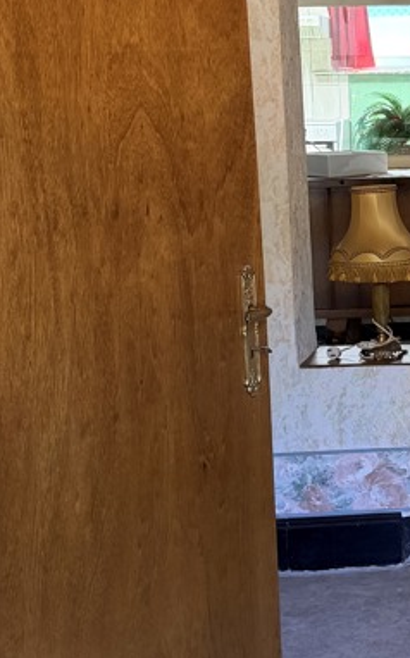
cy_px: 212
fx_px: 1433
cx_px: 631
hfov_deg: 15.0
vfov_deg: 25.7
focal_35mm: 80
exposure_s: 1/50
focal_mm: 6.76
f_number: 1.78
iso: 200
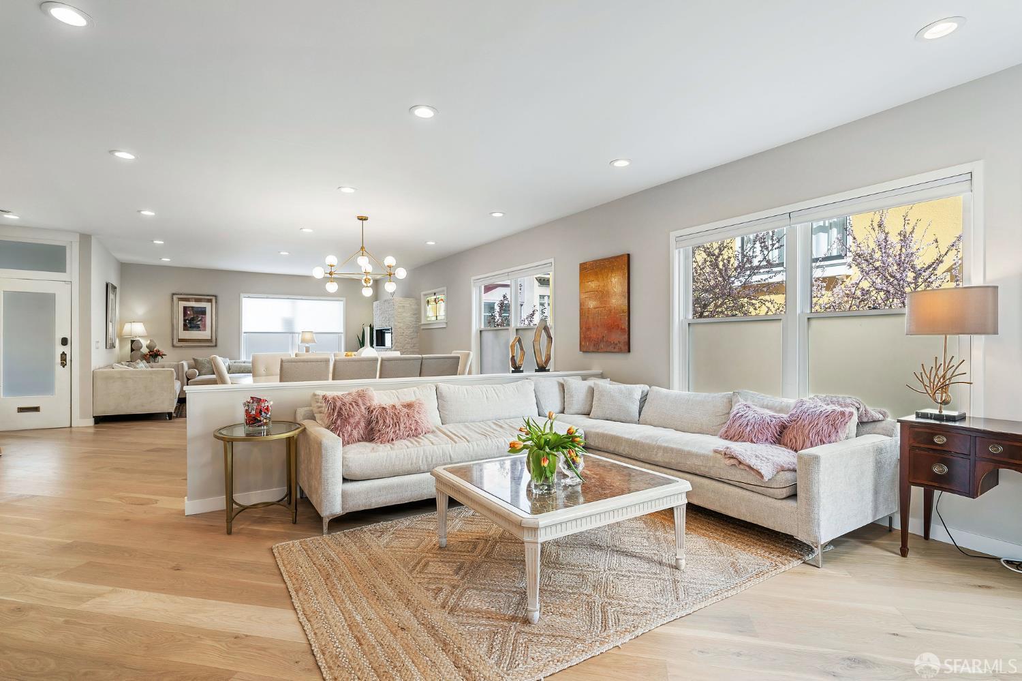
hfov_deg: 93.3
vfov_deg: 70.4
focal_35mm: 17
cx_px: 511
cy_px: 340
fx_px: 482
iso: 200
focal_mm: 17
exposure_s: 1/10
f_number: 8
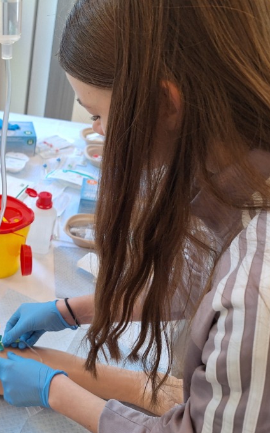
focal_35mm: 37
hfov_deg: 30.7
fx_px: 436
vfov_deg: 52.8
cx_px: -27
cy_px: 215
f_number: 1.8
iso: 64
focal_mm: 5.54
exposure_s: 1/100
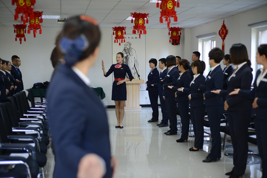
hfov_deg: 39.6
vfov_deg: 27.0
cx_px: 134
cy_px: 89
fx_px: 371
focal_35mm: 50
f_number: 2.5
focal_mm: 50
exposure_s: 1/60
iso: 500
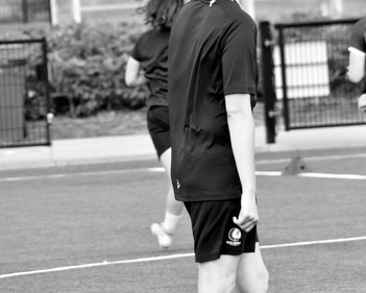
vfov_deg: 2.1
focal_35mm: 722
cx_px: 194
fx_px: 7823
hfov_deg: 2.7
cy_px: 102
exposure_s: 1/1000
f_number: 10
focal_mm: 300
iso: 2500
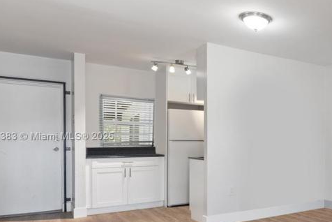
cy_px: 137
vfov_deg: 38.7
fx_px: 314
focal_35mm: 34
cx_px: 340
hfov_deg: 45.9
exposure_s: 3.2
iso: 100
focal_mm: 10
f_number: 9
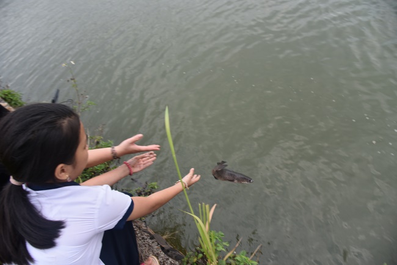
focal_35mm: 24
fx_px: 265
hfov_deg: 73.7
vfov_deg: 53.2
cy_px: 132
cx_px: 198
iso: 400
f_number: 5.6
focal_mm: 24
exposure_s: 1/125
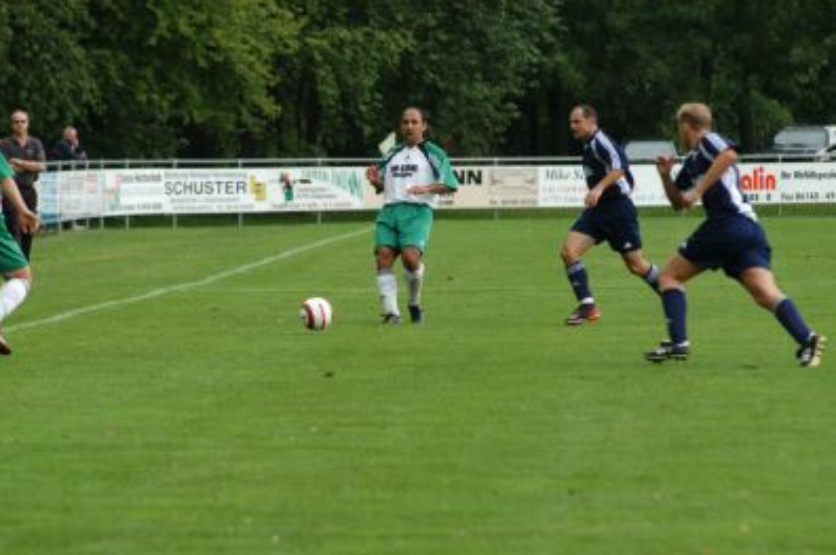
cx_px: 416
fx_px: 7028
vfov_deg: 4.5
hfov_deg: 6.8
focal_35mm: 303
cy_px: 276
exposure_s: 1/400
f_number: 5
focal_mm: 200
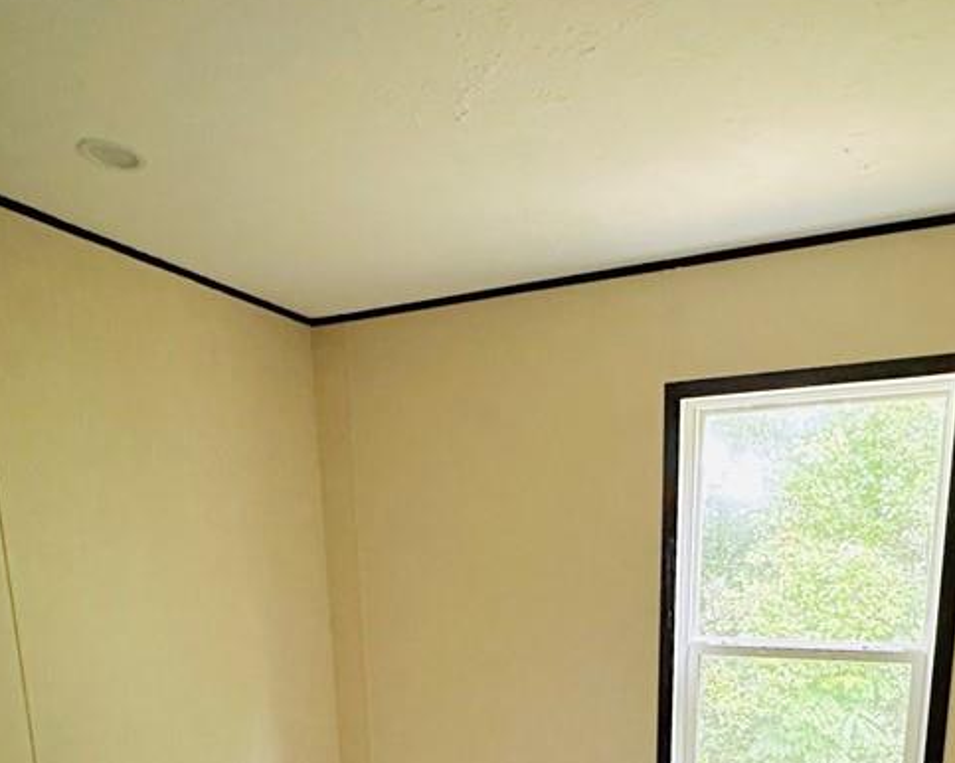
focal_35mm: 29
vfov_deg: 43.5
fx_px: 819
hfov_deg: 60.2
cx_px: 548
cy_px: 745
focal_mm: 2.22
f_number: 2.2
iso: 800
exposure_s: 1/60
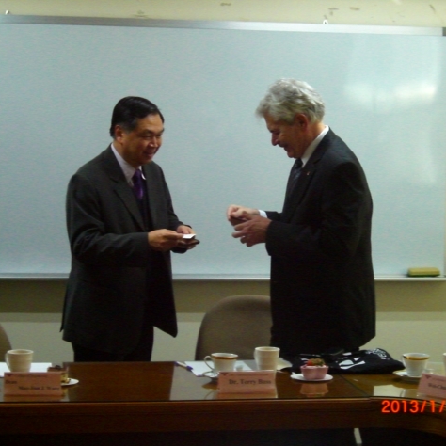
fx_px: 1356
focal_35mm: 93
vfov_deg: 18.7
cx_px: 266
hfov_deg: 18.7
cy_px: 225
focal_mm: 16.3
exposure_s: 1/100
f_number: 4.3
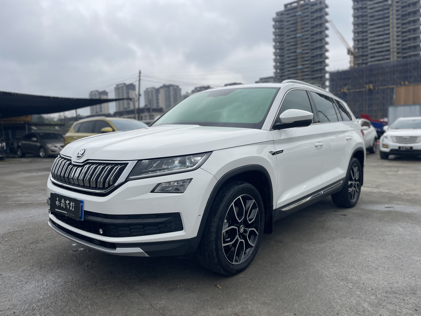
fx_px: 316
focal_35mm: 26
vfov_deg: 53.1
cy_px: 158
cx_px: 210
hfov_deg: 67.3
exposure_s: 1/2387
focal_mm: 5.1
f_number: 1.6
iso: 50
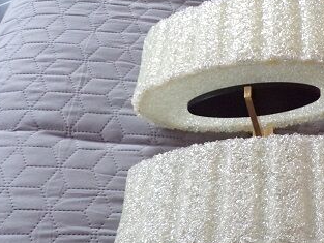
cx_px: 249
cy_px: 174
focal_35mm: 46
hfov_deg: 39.9
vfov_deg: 31.1
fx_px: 431
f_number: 3
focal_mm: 4.3
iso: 383
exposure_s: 1/17
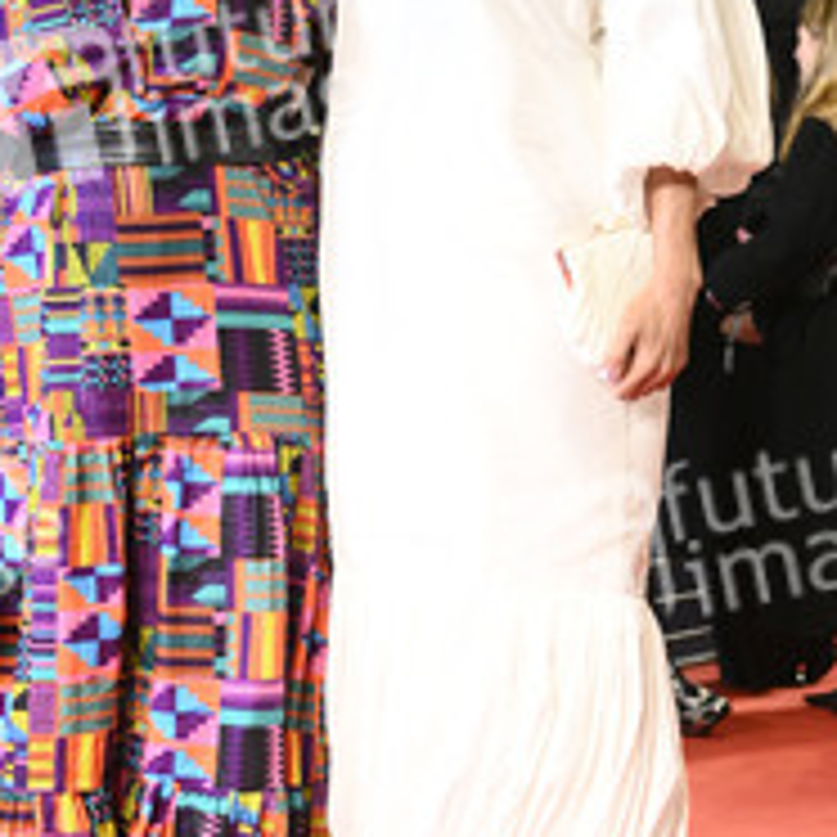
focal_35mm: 128
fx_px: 3502
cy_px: 315
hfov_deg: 13.6
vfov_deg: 13.6
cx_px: 324
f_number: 5
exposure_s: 1/250
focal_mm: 70
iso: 6400
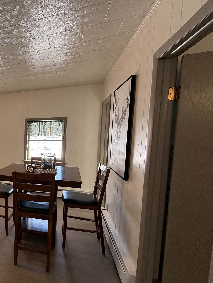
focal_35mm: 24
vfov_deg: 71.5
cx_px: -19
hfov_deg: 44.1
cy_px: 153
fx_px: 197
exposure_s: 1/99
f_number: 2.2
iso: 125
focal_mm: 2.22
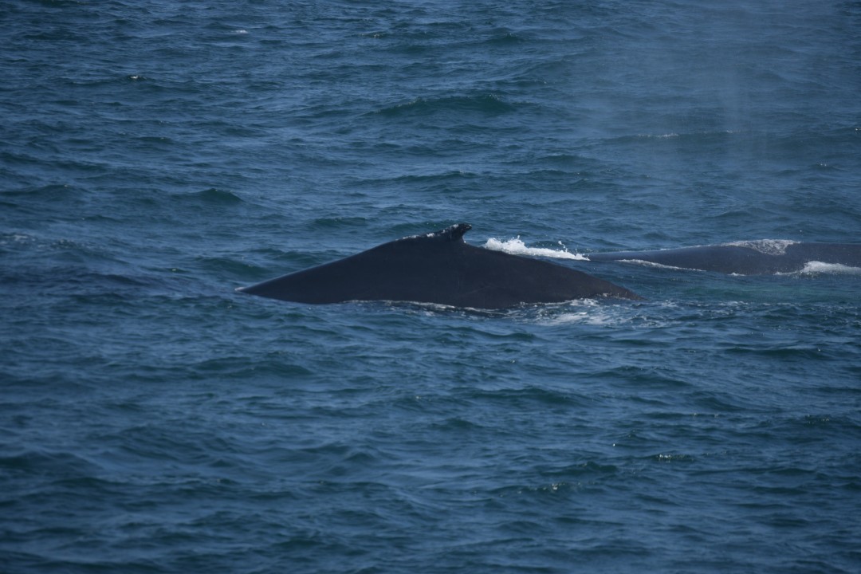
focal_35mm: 300
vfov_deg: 4.6
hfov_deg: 6.9
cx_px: 430
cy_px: 287
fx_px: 7174
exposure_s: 1/1600
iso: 200
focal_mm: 200
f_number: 5.6
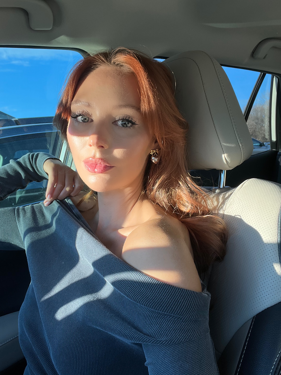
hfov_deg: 46.8
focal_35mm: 30
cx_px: 140
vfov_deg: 60.0
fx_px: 325
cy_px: 188
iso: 25
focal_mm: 2.71
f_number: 2.2
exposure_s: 1/124
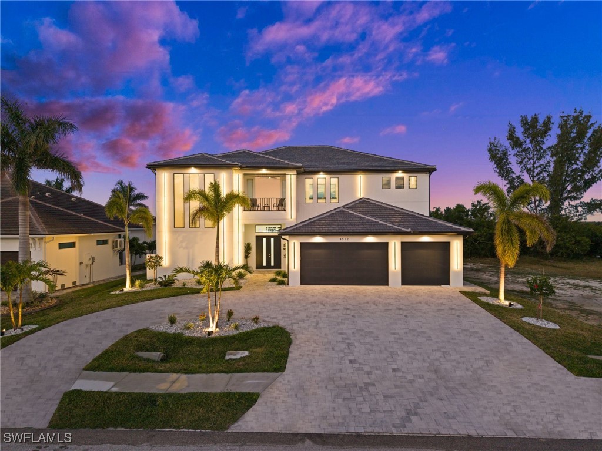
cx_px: 301
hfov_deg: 71.6
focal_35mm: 24
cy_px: 226
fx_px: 417
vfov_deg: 56.8
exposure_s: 1/20
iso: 200
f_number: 1.8
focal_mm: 8.67
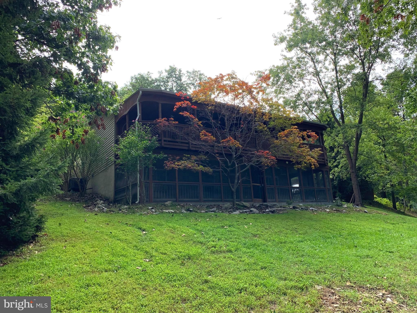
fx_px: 313
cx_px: 208
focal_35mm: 26
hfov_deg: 67.3
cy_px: 156
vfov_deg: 53.1
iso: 25
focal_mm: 4.25
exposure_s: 1/743
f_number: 1.8
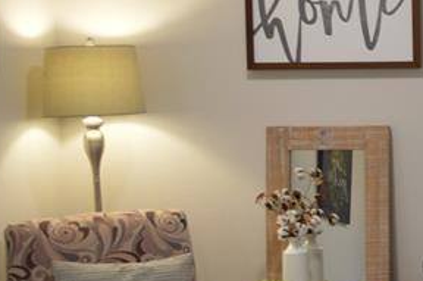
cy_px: 191
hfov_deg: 18.2
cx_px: 687
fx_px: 1126
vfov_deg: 14.2
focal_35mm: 96
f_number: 3.5
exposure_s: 1/50
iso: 400
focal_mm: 18
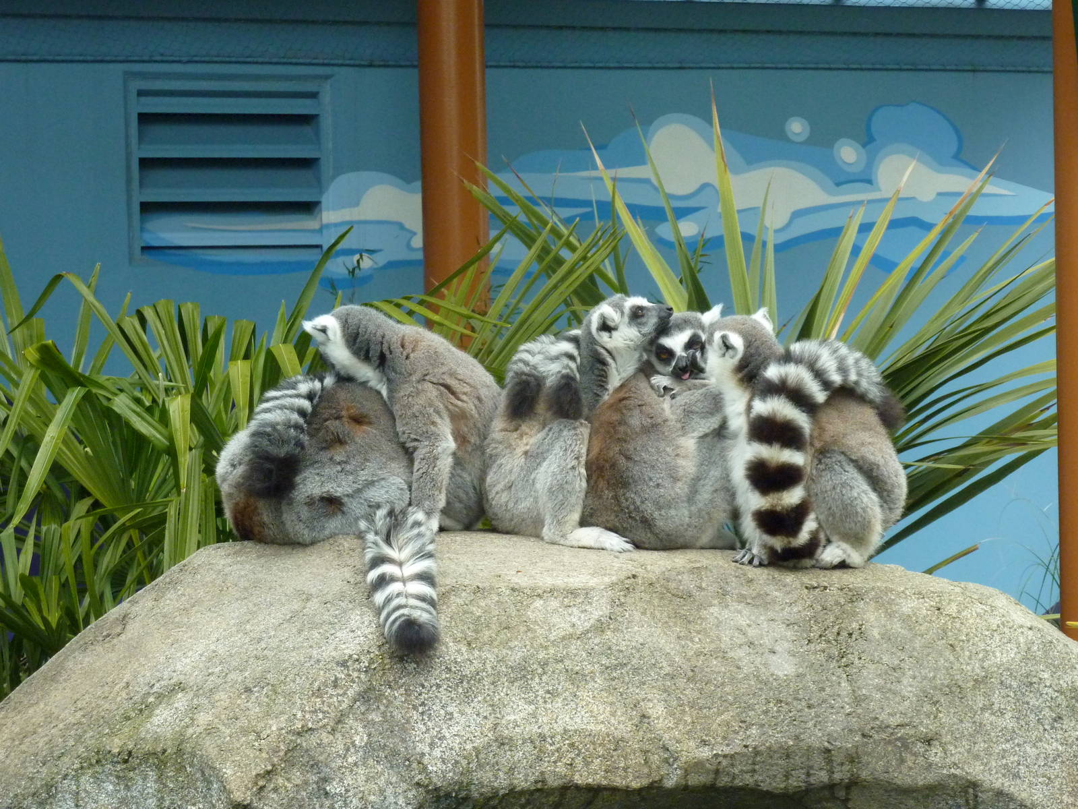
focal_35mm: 111
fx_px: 3457
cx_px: 539
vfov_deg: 13.3
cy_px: 404
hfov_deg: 17.7
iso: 400
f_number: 4.4
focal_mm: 18.2
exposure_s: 1/320
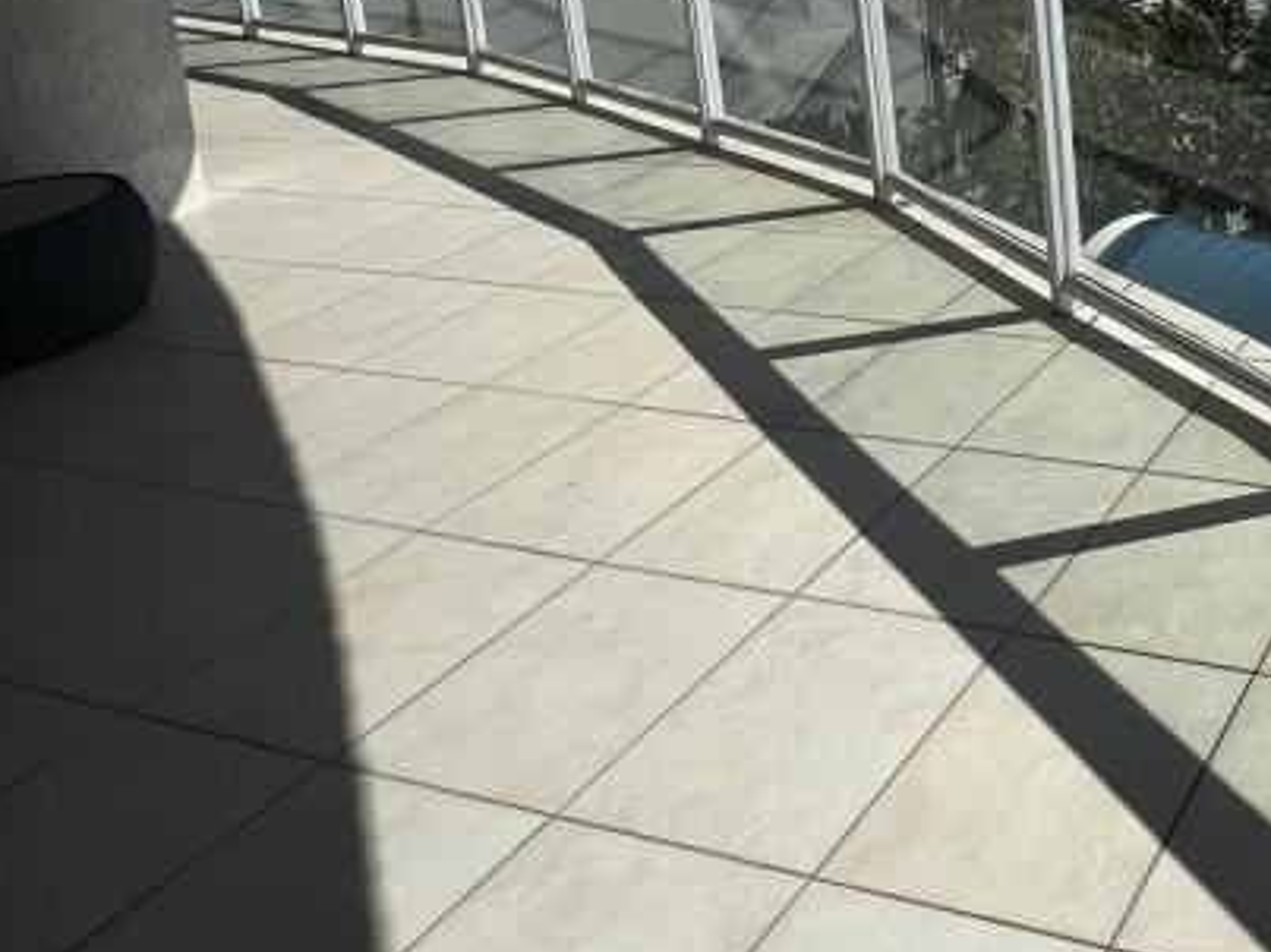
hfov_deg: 42.9
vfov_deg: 36.6
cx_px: 1451
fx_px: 1138
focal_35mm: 31
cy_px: -148
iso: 32
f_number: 1.8
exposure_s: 1/3125
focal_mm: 1.57
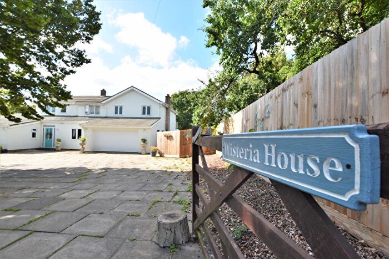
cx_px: 194
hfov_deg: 100.4
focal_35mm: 15
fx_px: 162
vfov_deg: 77.4
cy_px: 130
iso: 100
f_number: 8
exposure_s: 1/80
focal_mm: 10
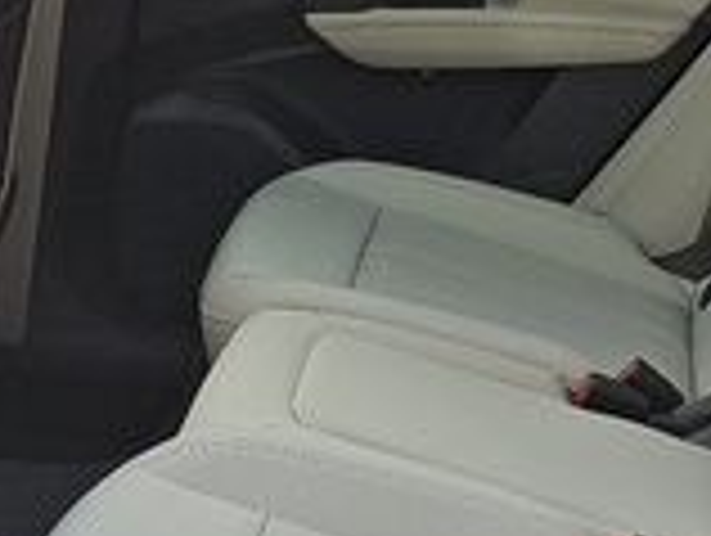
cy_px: 171
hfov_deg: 19.4
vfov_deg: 14.7
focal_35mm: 101
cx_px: 428
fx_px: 2078
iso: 45
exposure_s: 1/100
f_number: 1.8
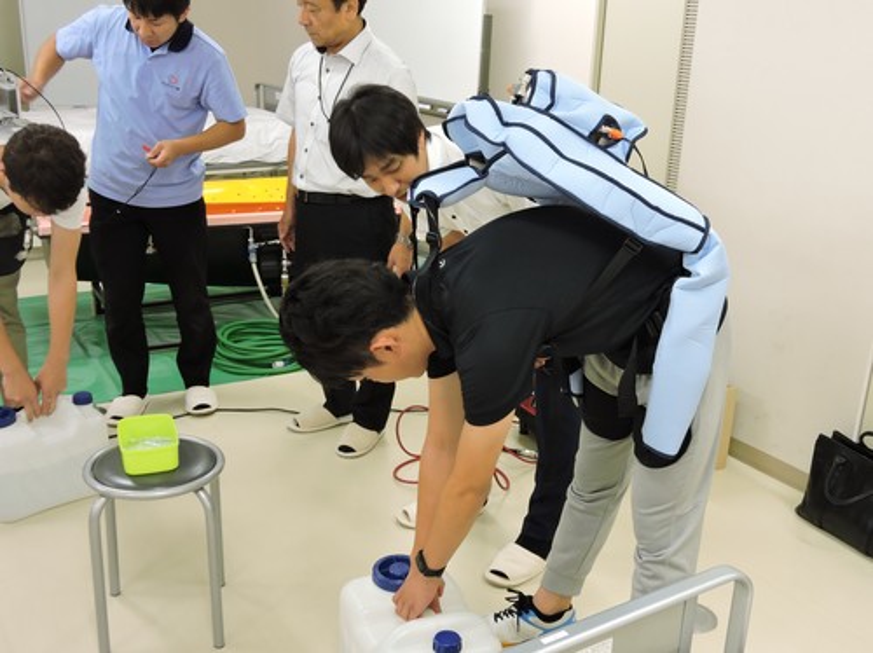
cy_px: 326
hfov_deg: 52.7
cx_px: 436
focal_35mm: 35
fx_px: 882
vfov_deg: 40.6
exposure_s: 1/30
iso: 280
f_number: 3.8
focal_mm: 6.3
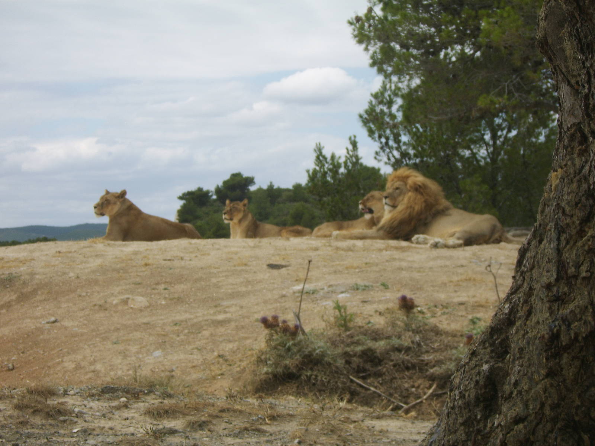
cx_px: 298
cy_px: 223
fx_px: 1495
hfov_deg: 22.5
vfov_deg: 17.0
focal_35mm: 87
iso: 71
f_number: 9.5
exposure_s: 1/148
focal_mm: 22.74
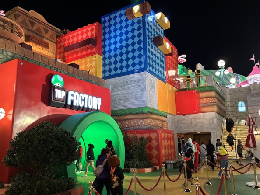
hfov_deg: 63.4
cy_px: 99
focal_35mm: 28
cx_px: 128
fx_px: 210
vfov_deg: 49.8
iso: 400
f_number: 1.6
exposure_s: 1/40
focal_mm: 5.96
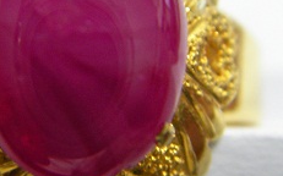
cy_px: 56
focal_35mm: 90
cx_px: 80
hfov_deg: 22.9
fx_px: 694
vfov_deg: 14.5
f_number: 3.3
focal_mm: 6.3
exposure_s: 1/2
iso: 137
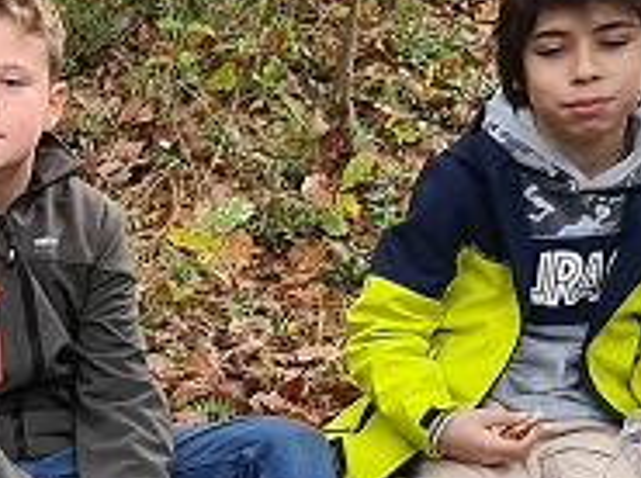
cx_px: -461
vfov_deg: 10.1
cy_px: 703
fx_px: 2624
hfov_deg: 12.8
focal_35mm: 142
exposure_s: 1/100
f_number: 1.8
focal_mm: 5.4
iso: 80
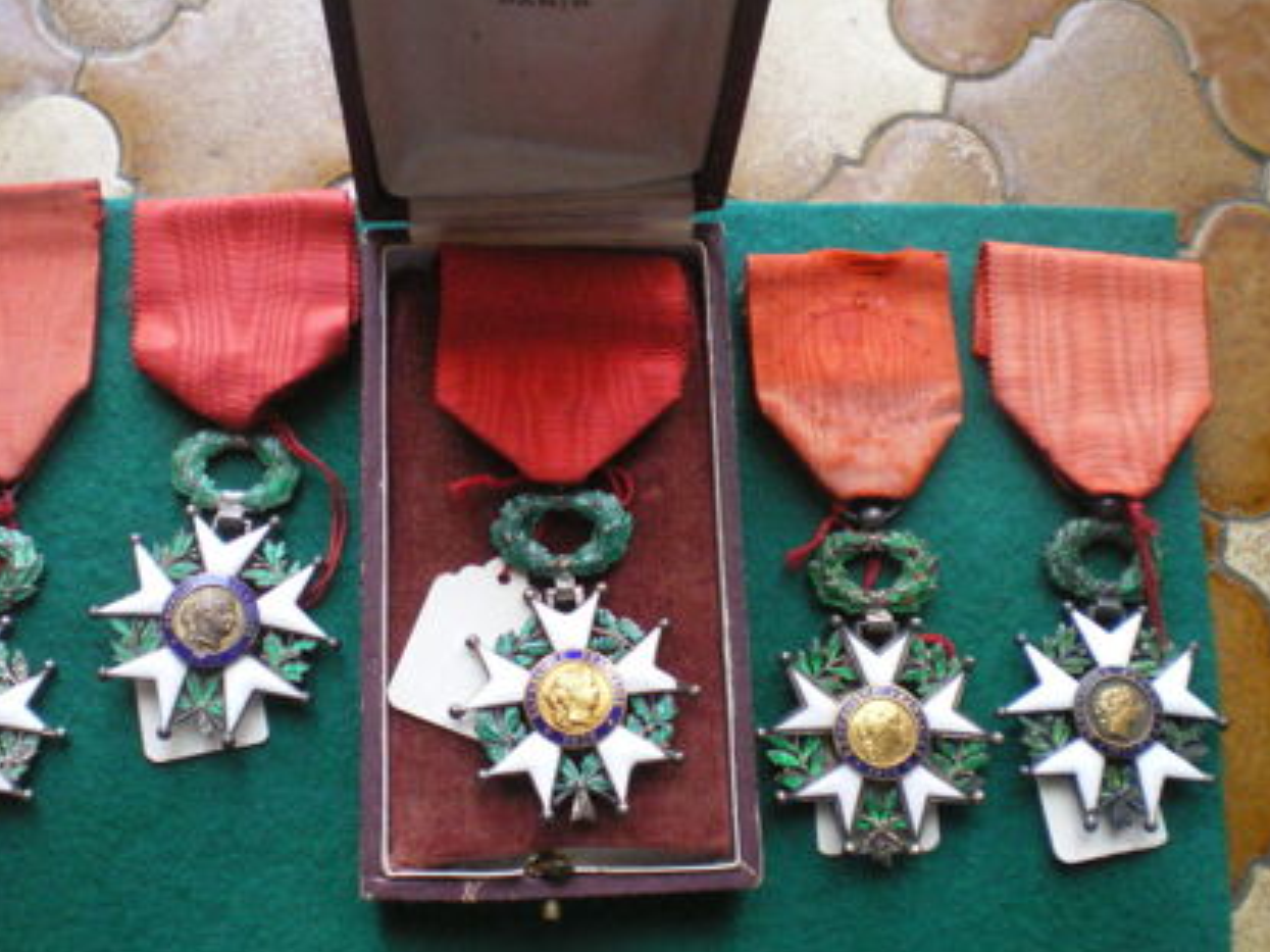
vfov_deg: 32.8
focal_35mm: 44
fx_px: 1614
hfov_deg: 42.9
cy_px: 548
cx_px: 563
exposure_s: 1/30
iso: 400
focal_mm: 6.3
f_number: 3.1
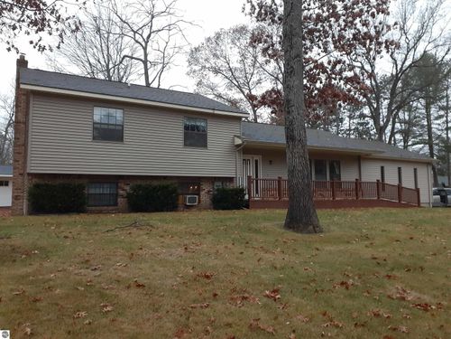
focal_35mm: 27
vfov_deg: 51.4
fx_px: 352
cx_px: 226
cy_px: 170
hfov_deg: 65.3
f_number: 1.9
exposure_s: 1/24
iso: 320
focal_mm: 3.6
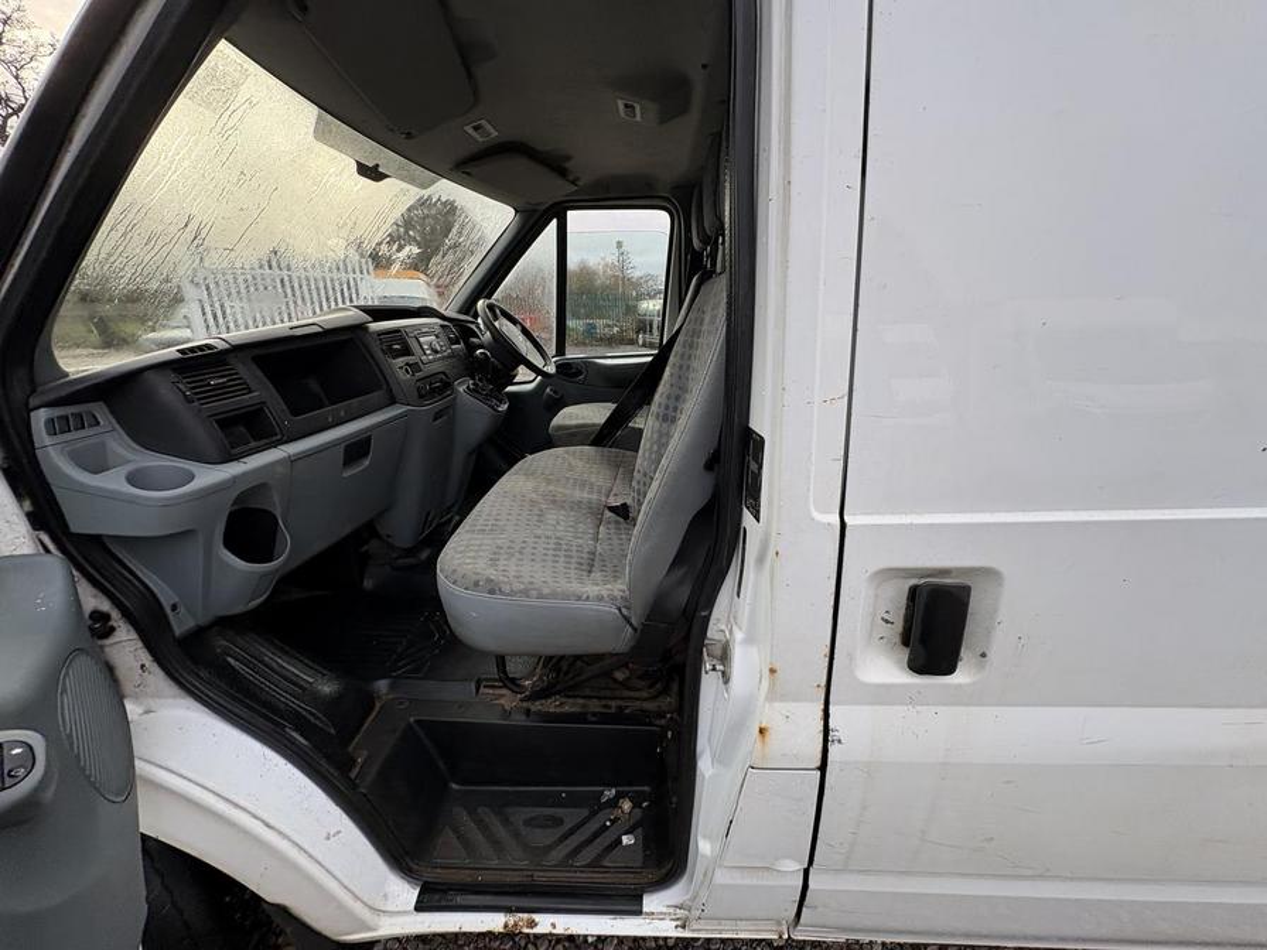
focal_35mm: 14
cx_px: 634
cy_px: 475
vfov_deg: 85.7
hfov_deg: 102.1
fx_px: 512
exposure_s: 1/154
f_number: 2.2
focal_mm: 2.22
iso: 40
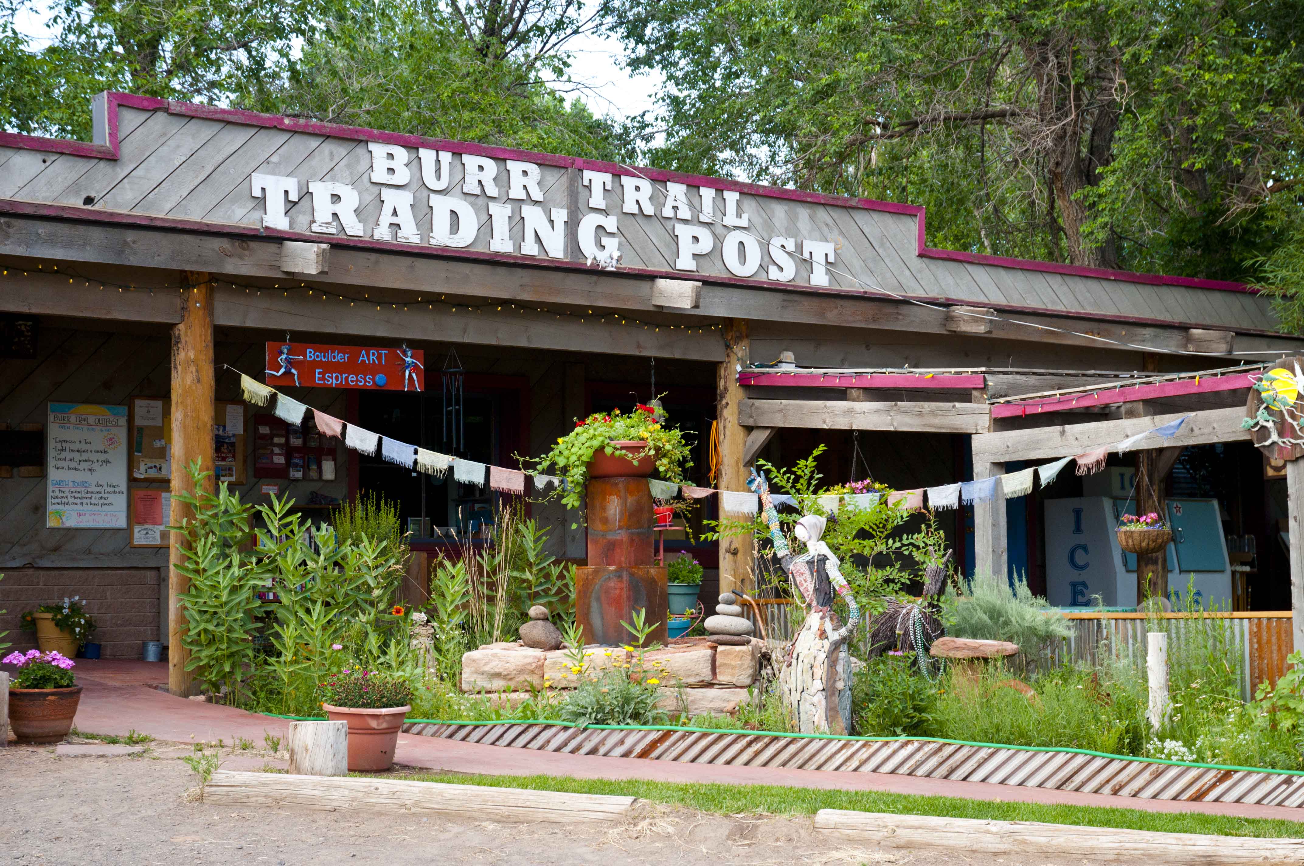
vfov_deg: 22.6
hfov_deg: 33.4
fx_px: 2171
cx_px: 652
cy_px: 433
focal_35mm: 60
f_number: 4.5
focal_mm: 40
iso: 400
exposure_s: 1/80
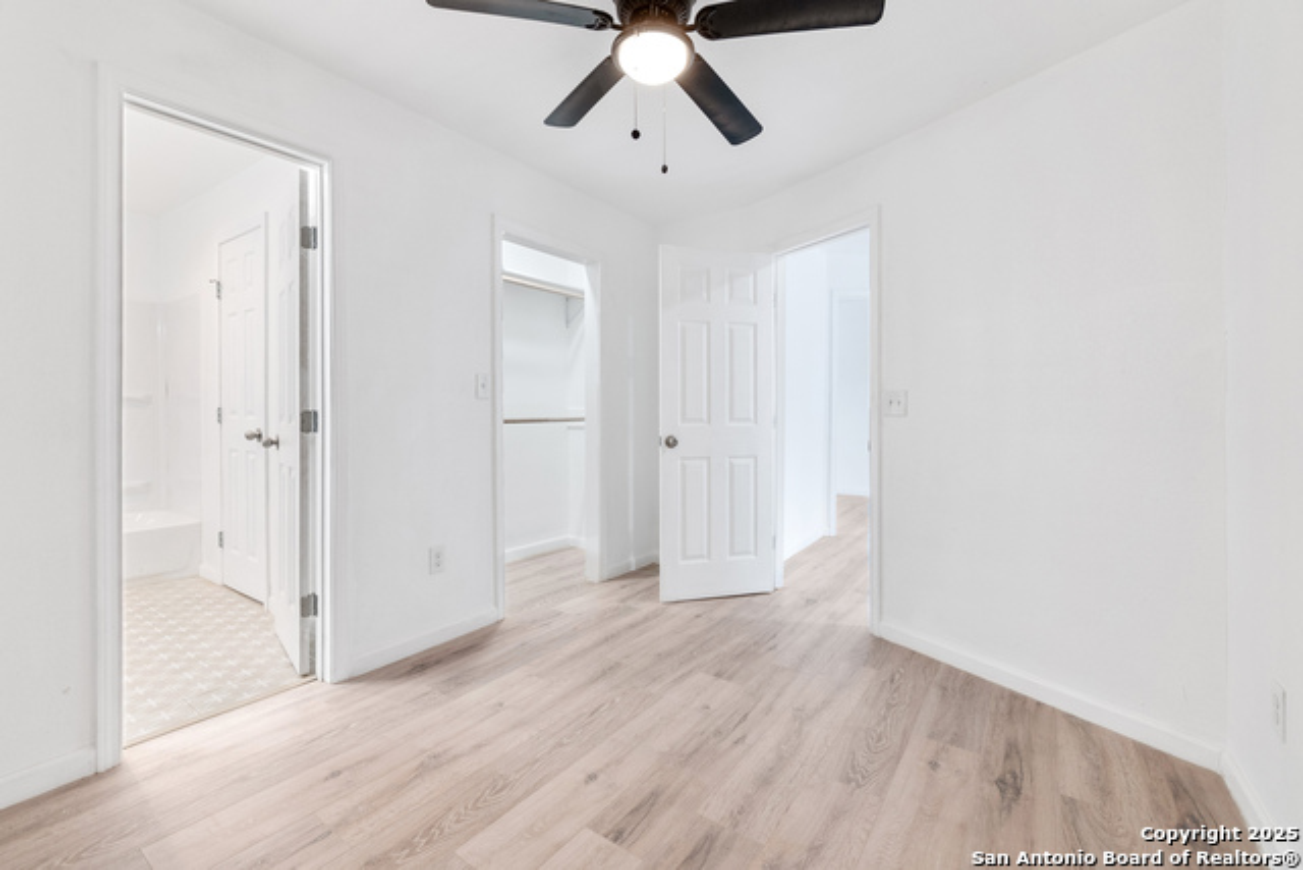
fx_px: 543
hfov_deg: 100.4
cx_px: 652
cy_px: 435
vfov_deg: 77.4
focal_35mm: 15
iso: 320
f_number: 6.3
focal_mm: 10
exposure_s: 1/25
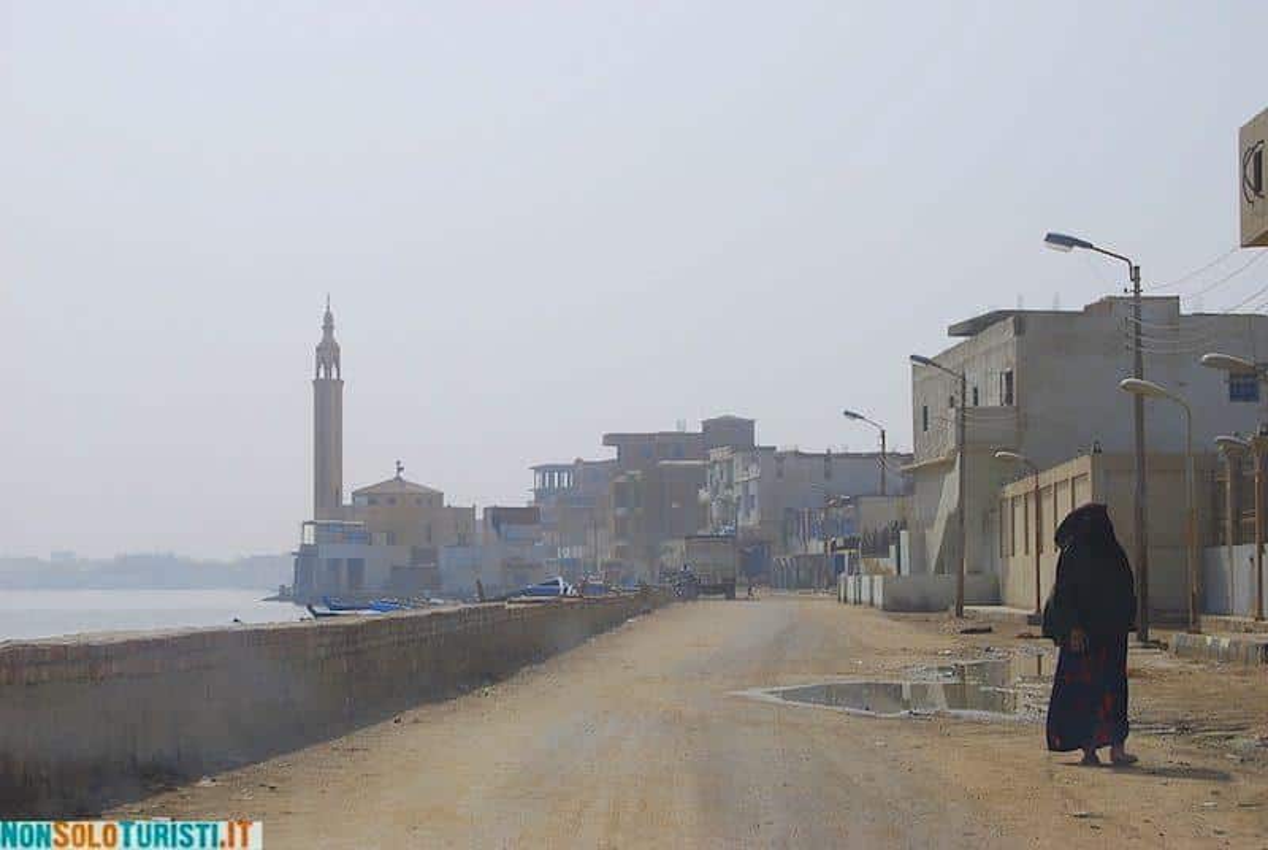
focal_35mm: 72
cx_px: 634
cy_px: 425
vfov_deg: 19.0
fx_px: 2540
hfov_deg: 28.0
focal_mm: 48
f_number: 10
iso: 100
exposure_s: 1/400
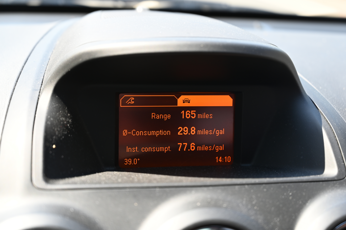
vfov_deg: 22.6
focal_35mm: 60
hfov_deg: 33.4
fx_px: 576
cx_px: 173
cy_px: 115
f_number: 4
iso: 280
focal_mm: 60
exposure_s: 1/250
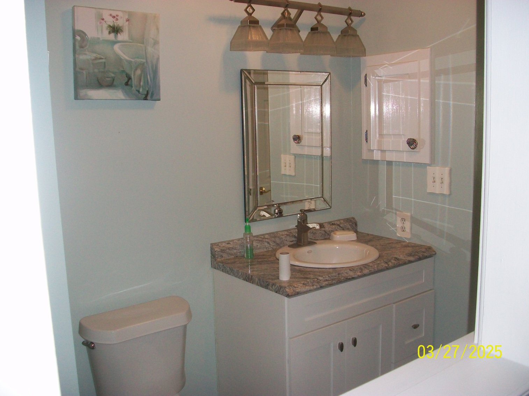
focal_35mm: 34
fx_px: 520
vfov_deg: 41.8
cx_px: 264
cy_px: 198
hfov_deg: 54.0
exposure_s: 1/60
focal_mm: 5.7
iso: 120
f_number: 2.8
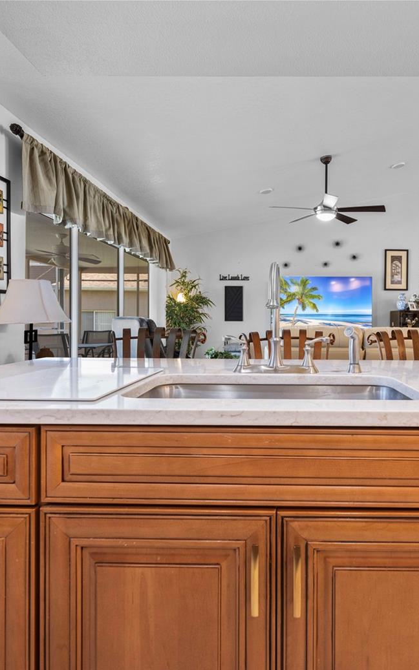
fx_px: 402
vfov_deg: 79.6
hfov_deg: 54.1
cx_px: 274
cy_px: 344
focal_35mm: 22
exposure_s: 1/20
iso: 250
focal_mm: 14
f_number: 5
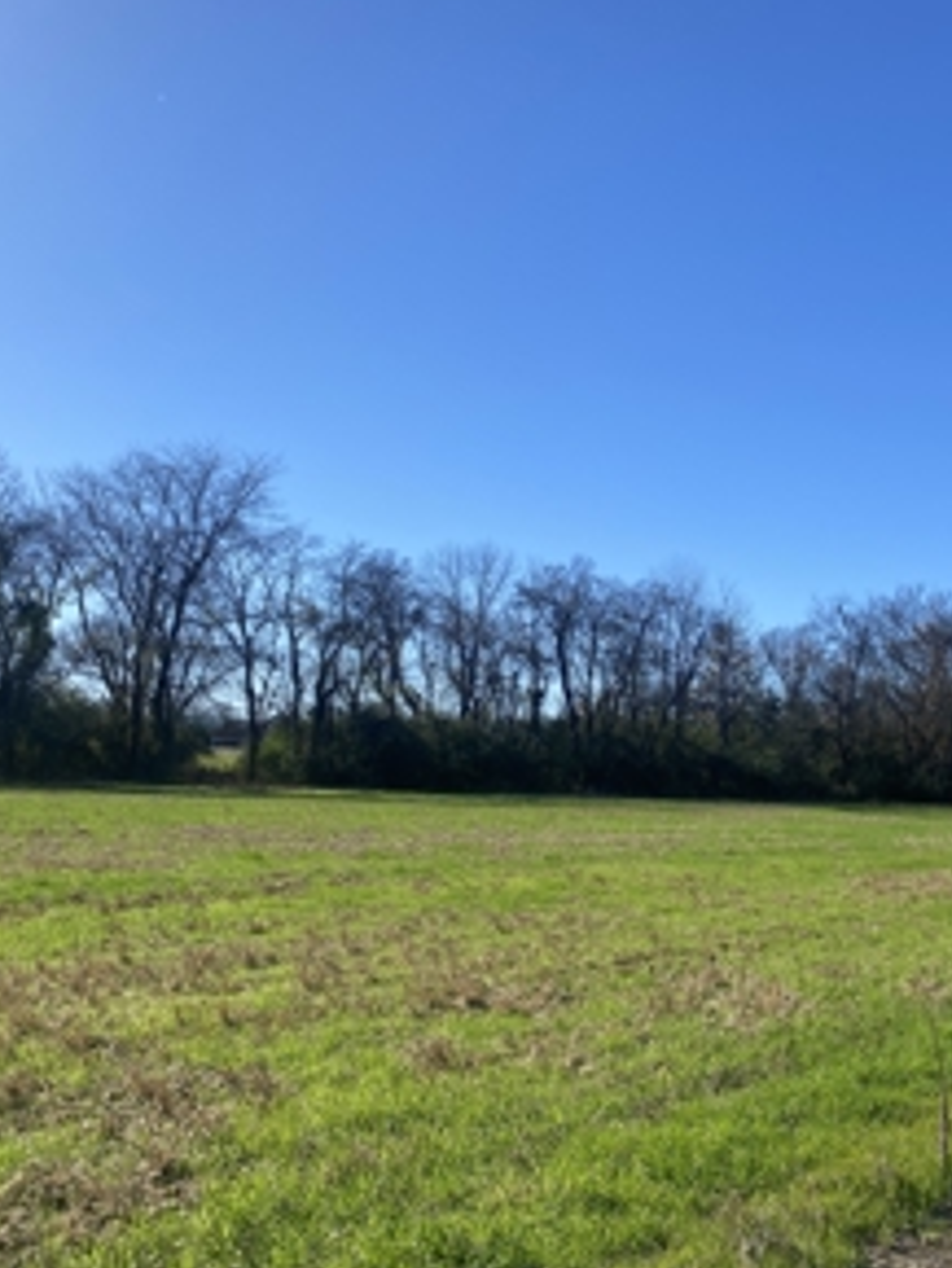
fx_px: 1319
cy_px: 632
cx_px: 711
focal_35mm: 36
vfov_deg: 51.3
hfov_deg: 38.7
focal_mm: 4.25
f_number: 1.8
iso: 32
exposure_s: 1/2755
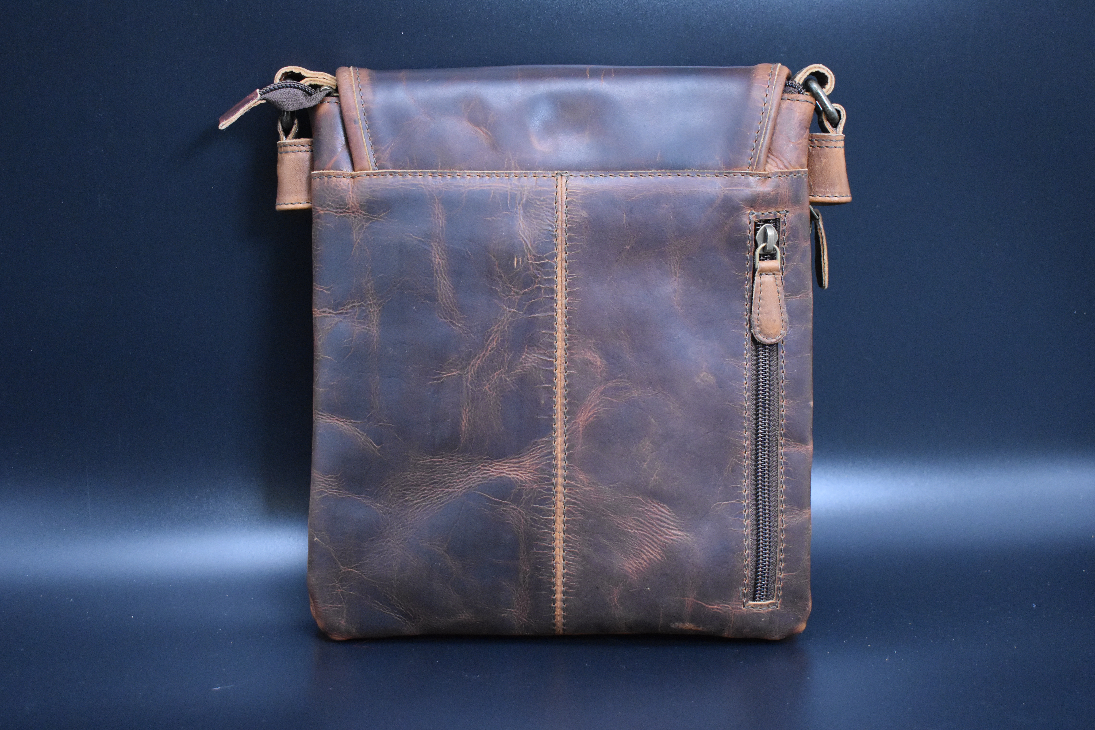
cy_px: 365
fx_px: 1551
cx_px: 548
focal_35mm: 51
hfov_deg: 38.9
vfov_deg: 26.5
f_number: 4.5
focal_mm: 34
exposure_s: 1/60
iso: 3600
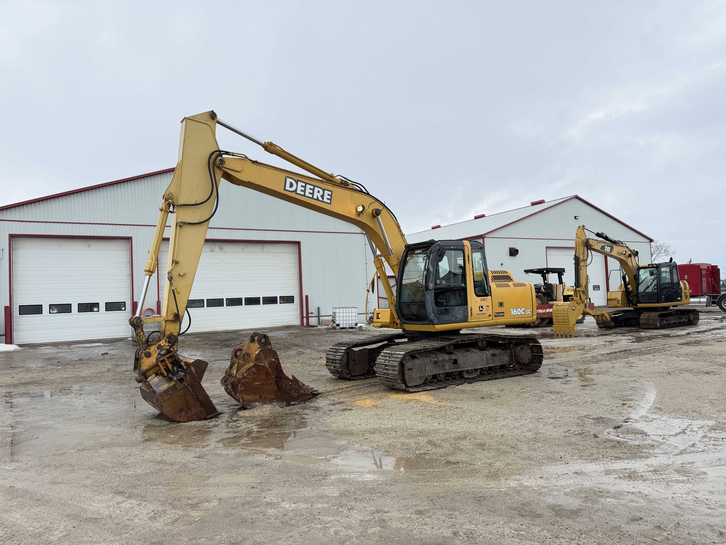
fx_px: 503
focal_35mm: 24
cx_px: 363
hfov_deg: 71.6
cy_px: 272
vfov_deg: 56.8
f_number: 1.78
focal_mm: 6.76
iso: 80
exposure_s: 1/1091
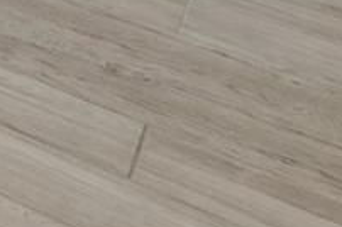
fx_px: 1053
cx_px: -466
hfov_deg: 13.6
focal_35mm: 111
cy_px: -635
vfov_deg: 8.2
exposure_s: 1/6
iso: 400
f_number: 9
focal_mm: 14
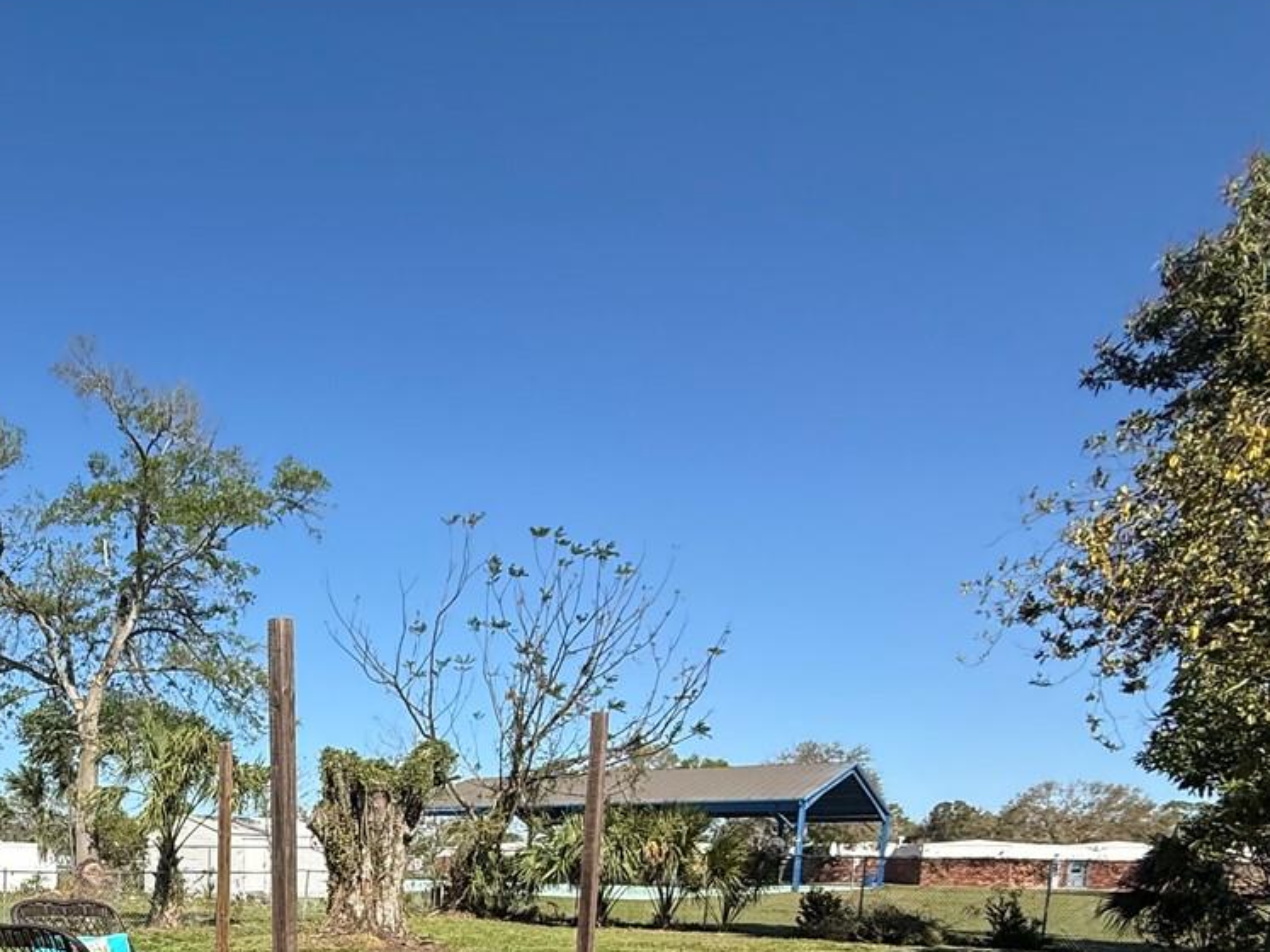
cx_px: 177
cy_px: 1001
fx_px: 1100
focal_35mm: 30
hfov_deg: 53.9
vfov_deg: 39.7
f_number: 2.2
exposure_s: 1/2237
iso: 50
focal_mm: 2.22
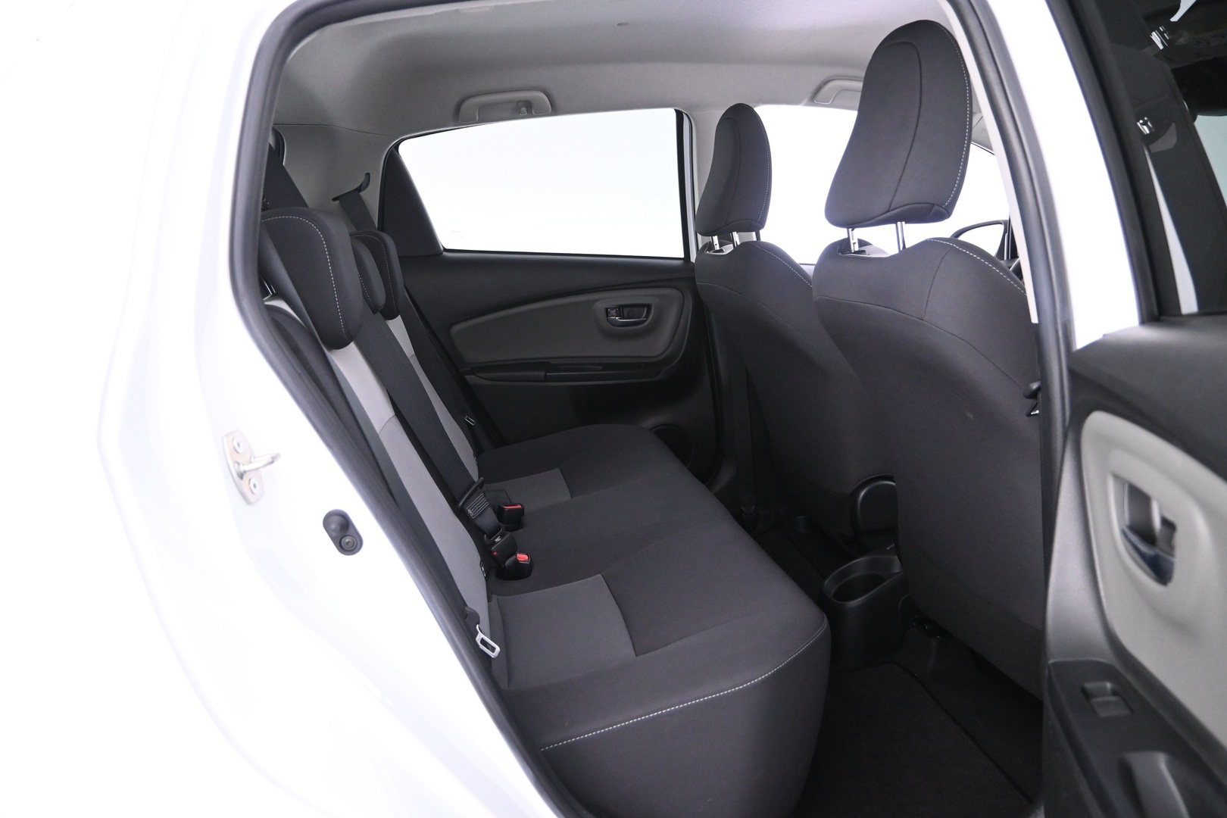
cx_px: 614
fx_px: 818
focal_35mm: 24
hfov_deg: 73.7
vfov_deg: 53.1
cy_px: 409
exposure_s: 1/20
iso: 2500
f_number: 3.5
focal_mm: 16
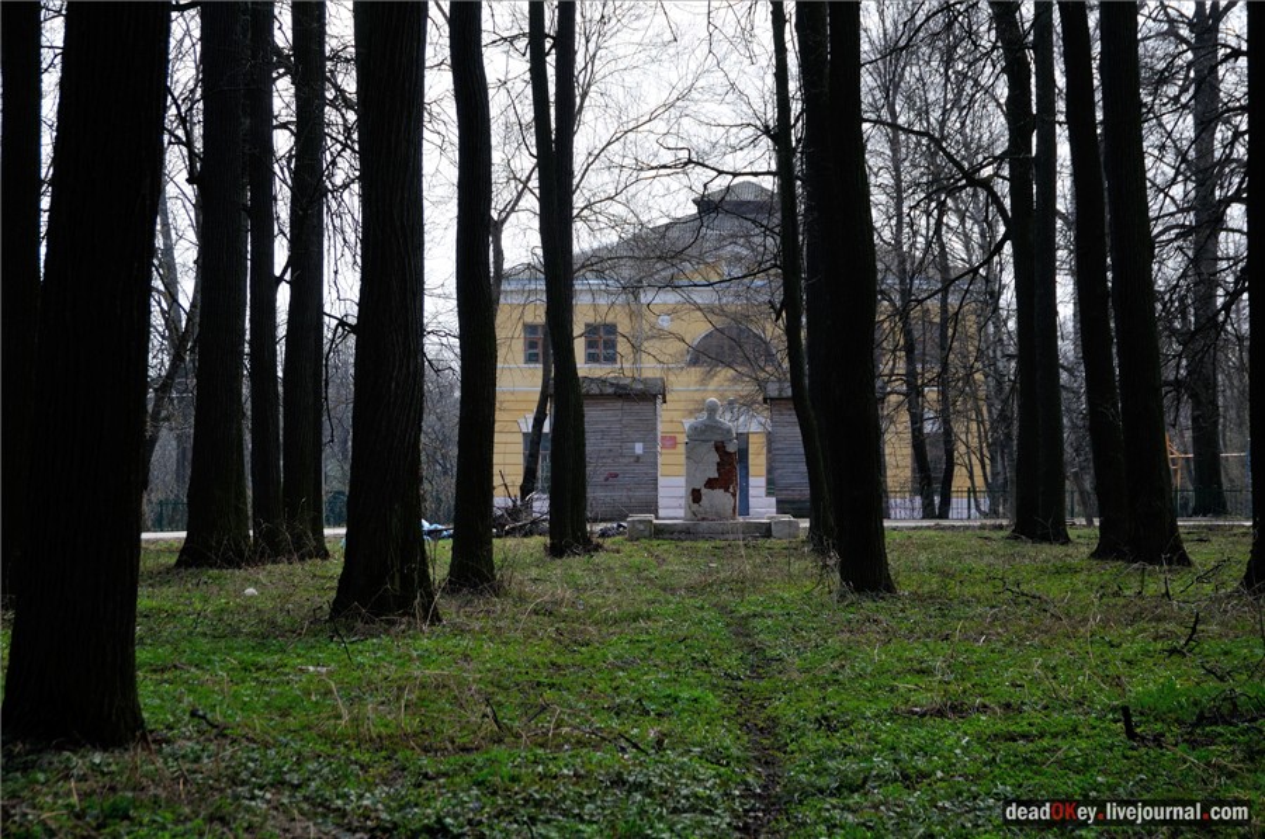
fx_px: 3473
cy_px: 420
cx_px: 632
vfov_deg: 13.8
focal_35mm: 99
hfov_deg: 20.6
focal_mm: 66
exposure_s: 1/320
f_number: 7.1
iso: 250
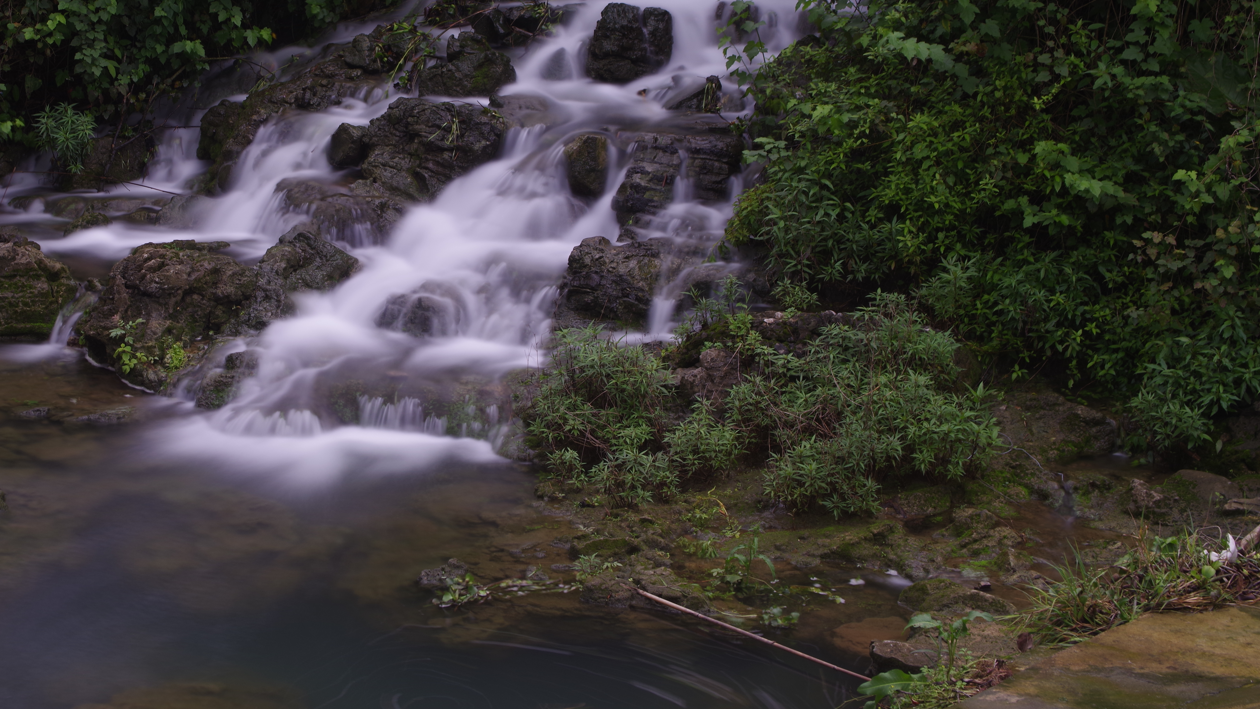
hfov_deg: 21.3
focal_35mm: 100
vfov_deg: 12.1
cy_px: 176
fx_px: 3341
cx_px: 411
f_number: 11
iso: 100
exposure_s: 20
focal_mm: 68
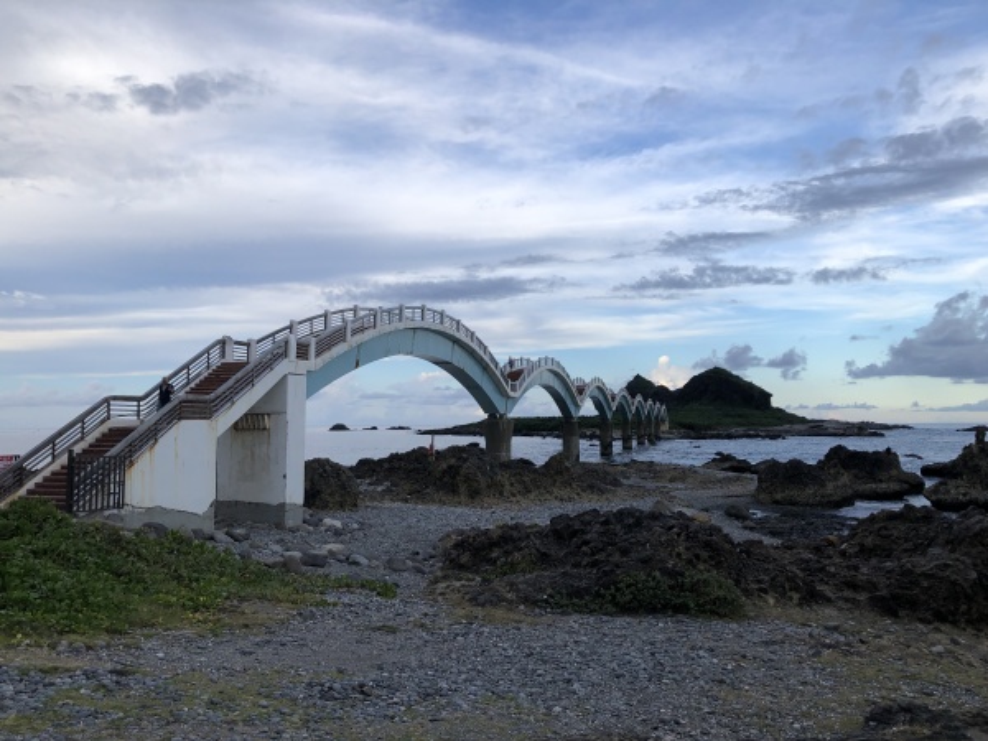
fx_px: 799
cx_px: 494
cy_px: 370
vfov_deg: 49.7
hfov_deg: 63.4
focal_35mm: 28
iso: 20
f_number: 1.8
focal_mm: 3.99
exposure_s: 1/706
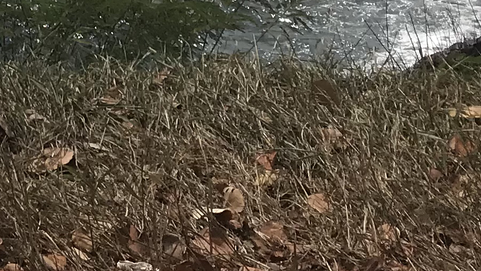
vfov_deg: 8.1
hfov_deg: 14.9
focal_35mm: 136
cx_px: -195
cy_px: -419
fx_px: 1735
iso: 20
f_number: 1.8
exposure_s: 1/7407
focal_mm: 3.99
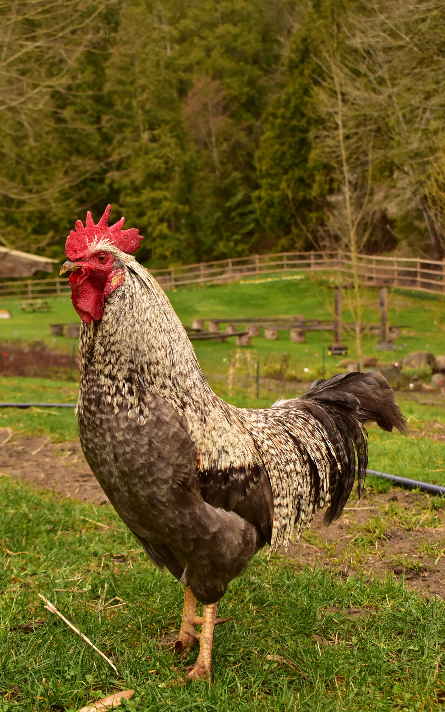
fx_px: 834
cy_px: 356
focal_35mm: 43
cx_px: 213
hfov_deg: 29.9
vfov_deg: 46.2
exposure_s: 1/250
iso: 800
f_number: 7.1
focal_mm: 28
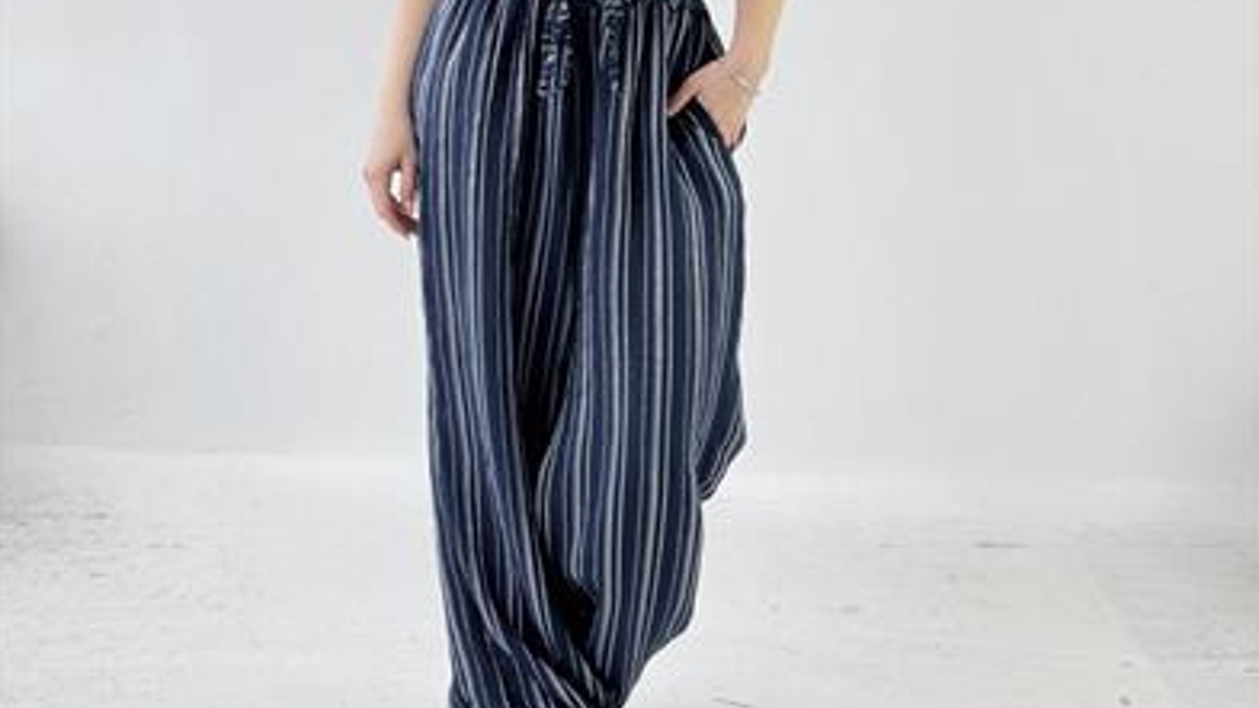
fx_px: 2370
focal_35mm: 71
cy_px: 146
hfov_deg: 29.7
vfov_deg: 16.9
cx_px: 628
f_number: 1.78
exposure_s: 1/100
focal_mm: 6.76
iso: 64
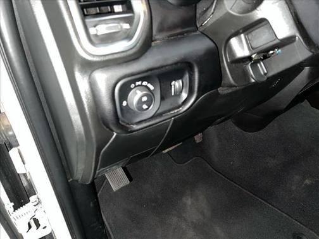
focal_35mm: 26
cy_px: 120
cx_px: 160
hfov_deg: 67.3
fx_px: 240
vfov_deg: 53.1
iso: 100
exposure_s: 1/4
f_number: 1.5
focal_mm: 5.7
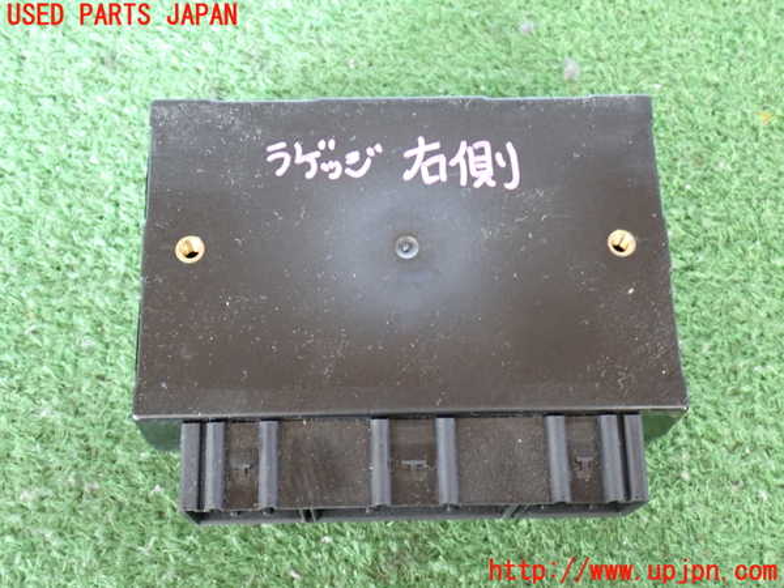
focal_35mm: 47
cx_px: 392
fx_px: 1064
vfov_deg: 30.9
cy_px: 294
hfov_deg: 40.4
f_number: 3.1
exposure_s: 1/25
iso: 800
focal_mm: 8.4
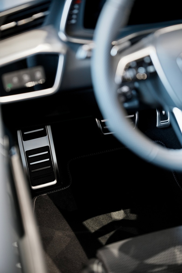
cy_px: 136
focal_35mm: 70
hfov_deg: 19.5
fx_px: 531
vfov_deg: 28.8
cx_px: 91
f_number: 2.8
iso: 500
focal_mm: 70
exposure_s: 1/50
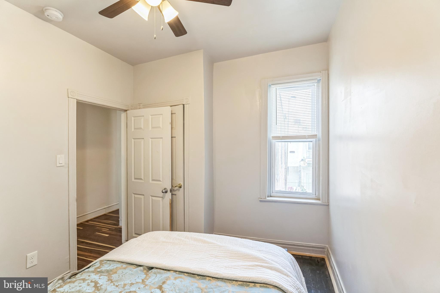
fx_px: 202
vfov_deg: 72.0
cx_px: 220
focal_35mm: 16
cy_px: 146
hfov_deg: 95.0
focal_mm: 16.5
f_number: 5.6
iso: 640
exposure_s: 1/100
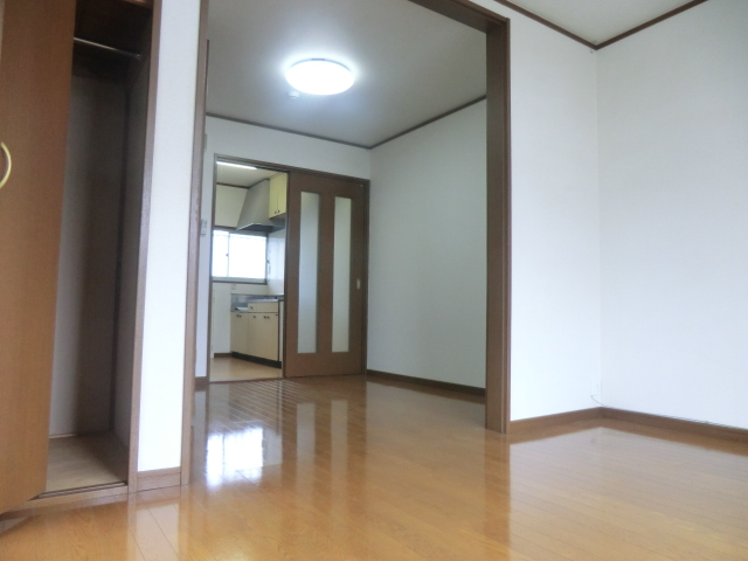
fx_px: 519
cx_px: 374
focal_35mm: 24
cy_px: 280
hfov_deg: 71.6
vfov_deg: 56.8
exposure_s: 1/60
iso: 200
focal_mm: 4.3
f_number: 3.2
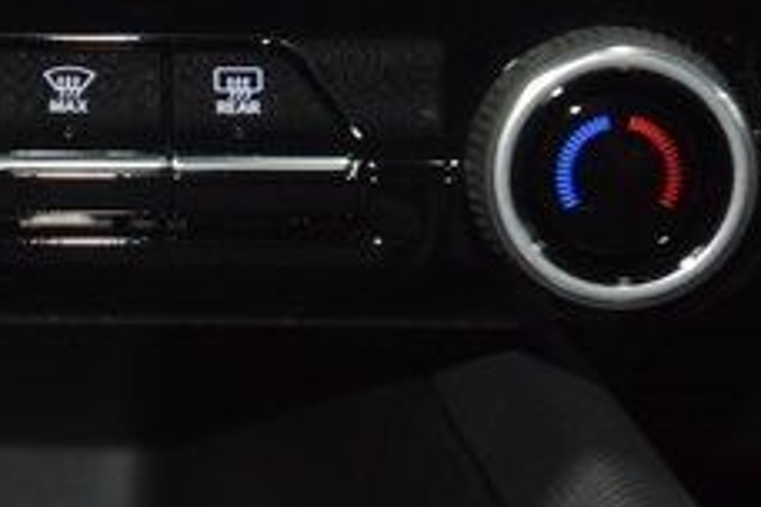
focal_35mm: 194
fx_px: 4101
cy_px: 125
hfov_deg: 10.4
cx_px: -230
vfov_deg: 7.1
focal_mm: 46
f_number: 4.5
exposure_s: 1/30
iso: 1400
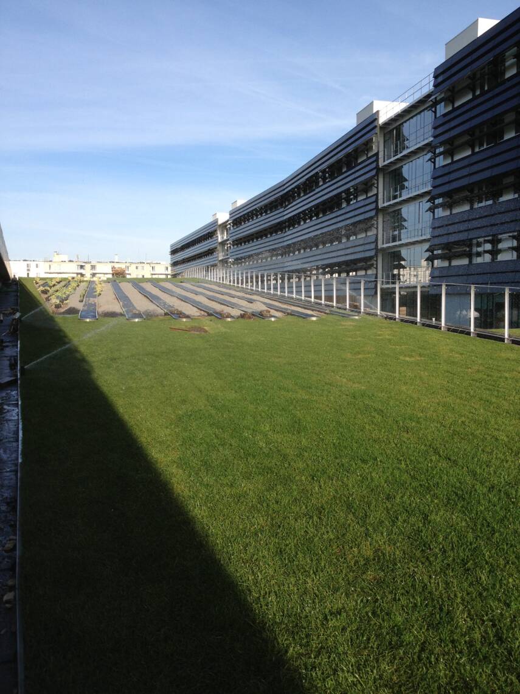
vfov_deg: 52.6
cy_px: 347
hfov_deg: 40.7
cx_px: 260
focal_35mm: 35
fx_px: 701
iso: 50
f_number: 2.4
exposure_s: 1/1175
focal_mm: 4.28
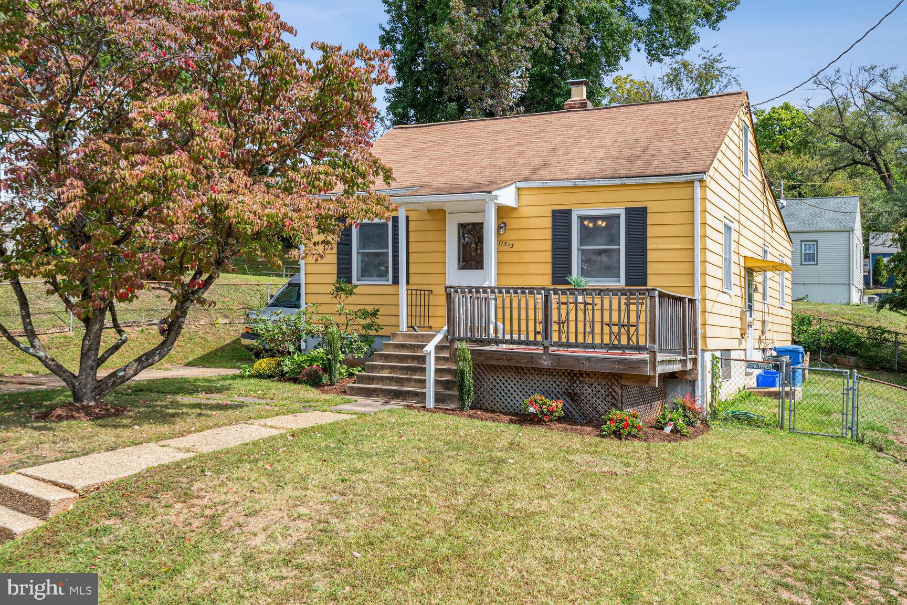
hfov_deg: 58.7
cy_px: 302
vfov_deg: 41.1
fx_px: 806
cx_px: 454
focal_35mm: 32
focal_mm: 32
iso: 400
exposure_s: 1/160
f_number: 8
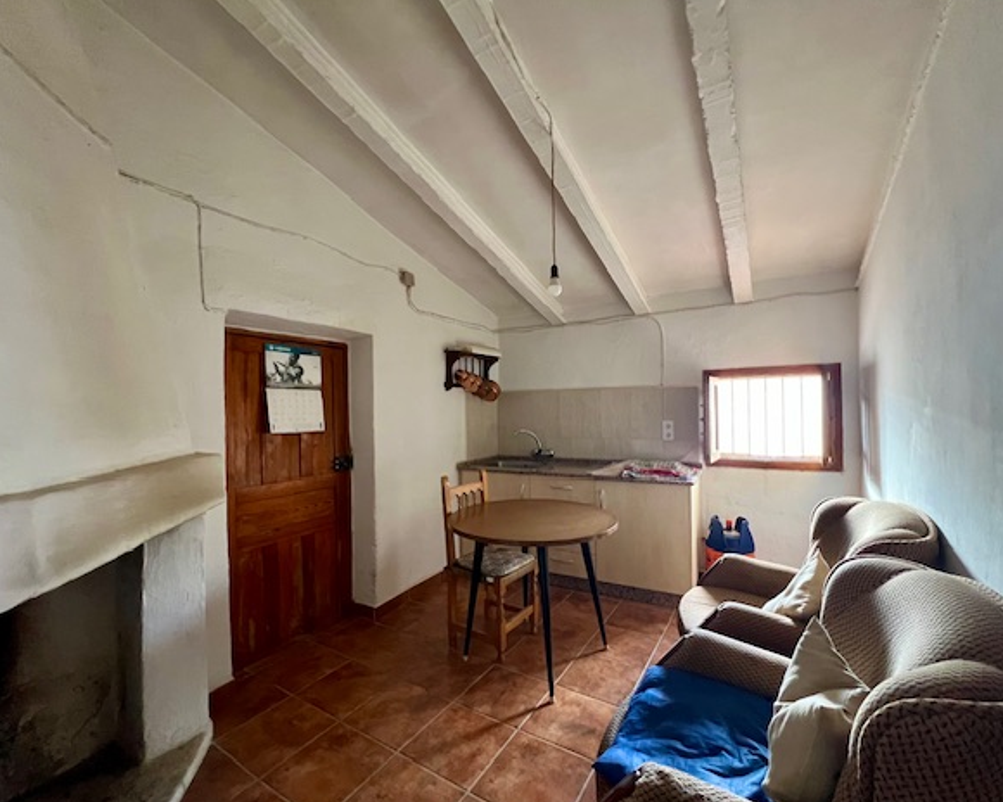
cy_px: 410
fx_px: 416
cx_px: 508
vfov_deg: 88.0
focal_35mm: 14
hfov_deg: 100.7
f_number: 1.8
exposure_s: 1/50
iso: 500
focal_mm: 1.57
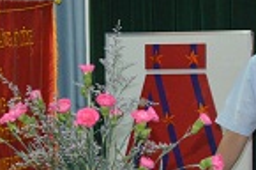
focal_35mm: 199
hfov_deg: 10.3
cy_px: 27
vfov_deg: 6.9
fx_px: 1412
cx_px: 240
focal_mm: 32
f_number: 4.8
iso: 800
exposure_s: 1/60
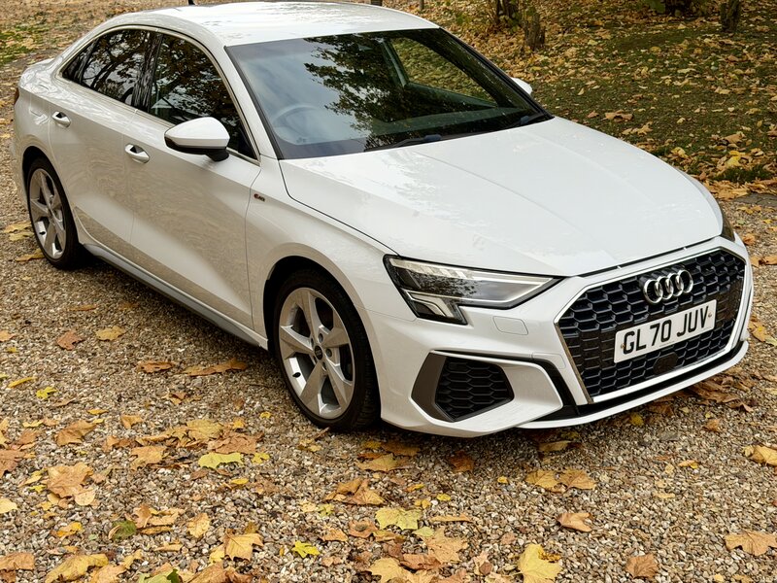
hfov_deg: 39.7
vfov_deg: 30.3
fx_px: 1077
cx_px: 388
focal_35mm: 48
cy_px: 292
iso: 64
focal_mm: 6.76
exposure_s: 1/277
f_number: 1.78
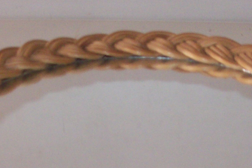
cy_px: 147
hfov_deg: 23.1
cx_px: 134
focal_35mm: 88
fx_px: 616
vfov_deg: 15.4
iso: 200
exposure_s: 1/64
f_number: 2.7
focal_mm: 6
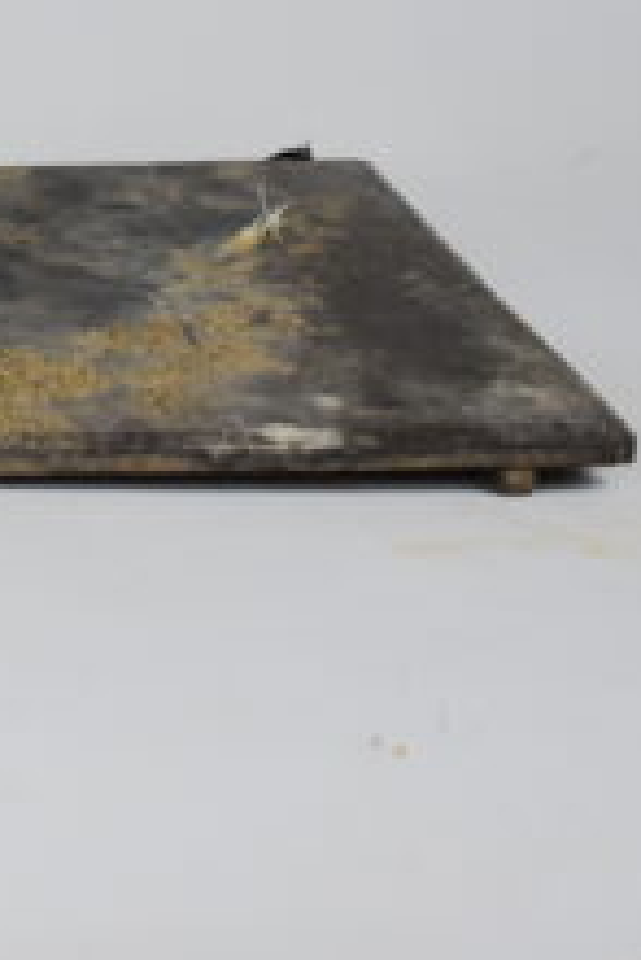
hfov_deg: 9.3
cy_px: 0
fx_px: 3626
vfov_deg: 14.8
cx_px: -724
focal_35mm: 136
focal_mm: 26
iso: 400
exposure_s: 1/100
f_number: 5
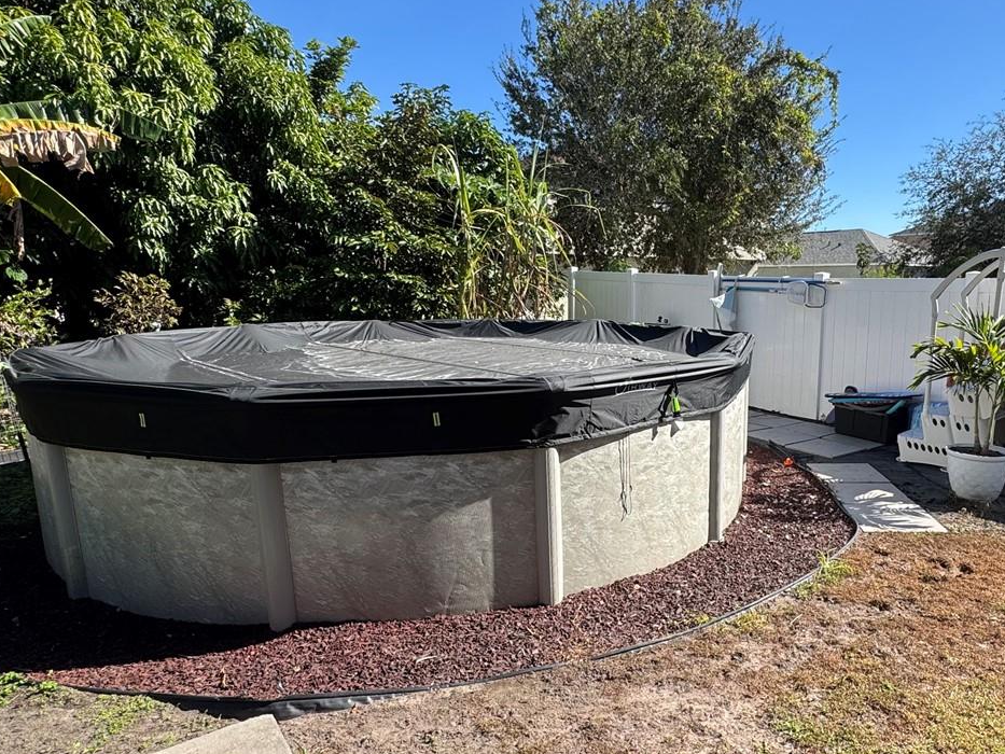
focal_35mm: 24
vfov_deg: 56.7
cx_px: 622
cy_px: 411
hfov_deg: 70.6
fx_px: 697
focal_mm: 2.22
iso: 50
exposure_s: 1/812
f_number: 2.2
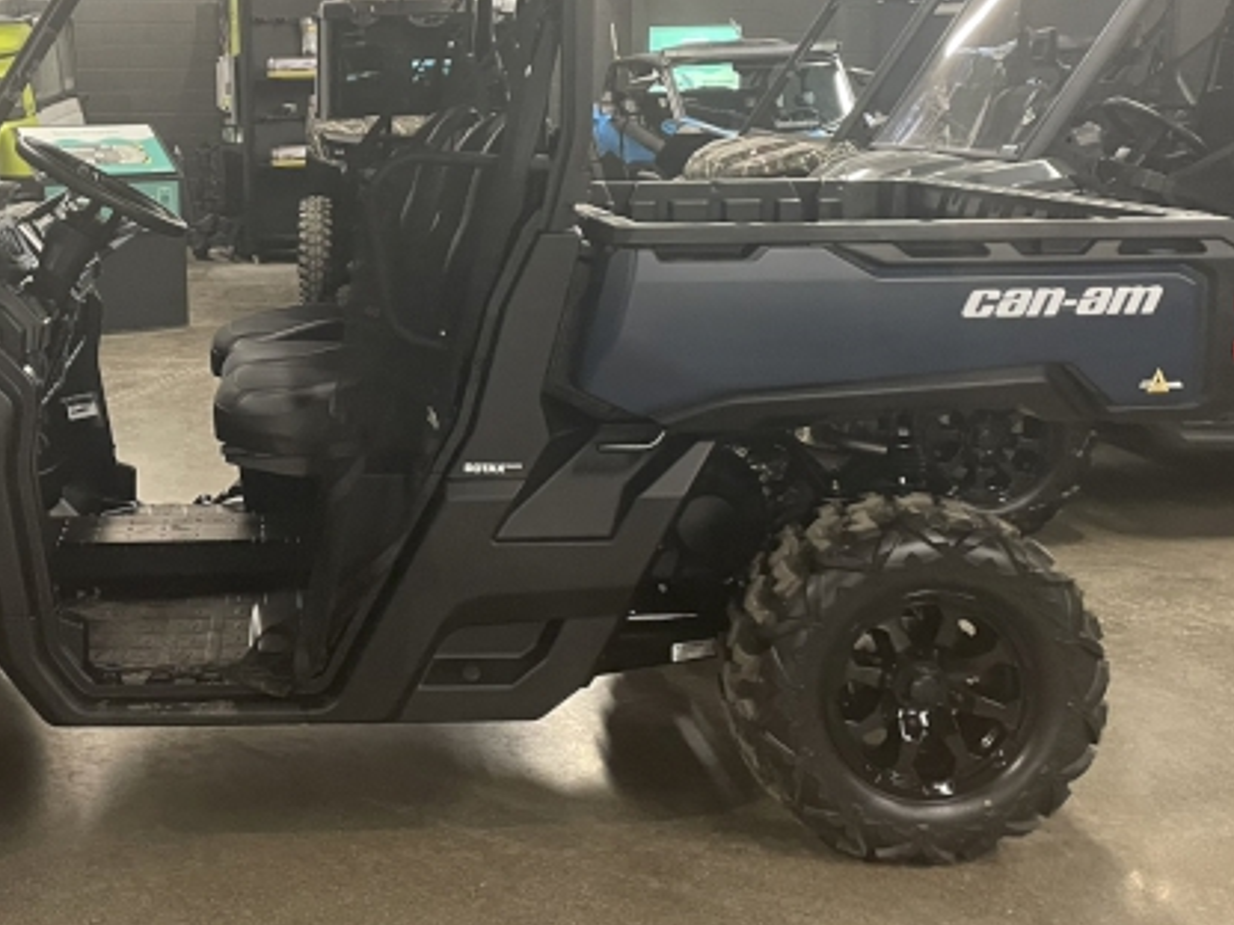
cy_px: 329
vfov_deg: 29.0
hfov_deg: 37.5
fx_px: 1782
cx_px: 344
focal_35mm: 50
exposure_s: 1/60
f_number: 1.6
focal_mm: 4.2
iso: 320
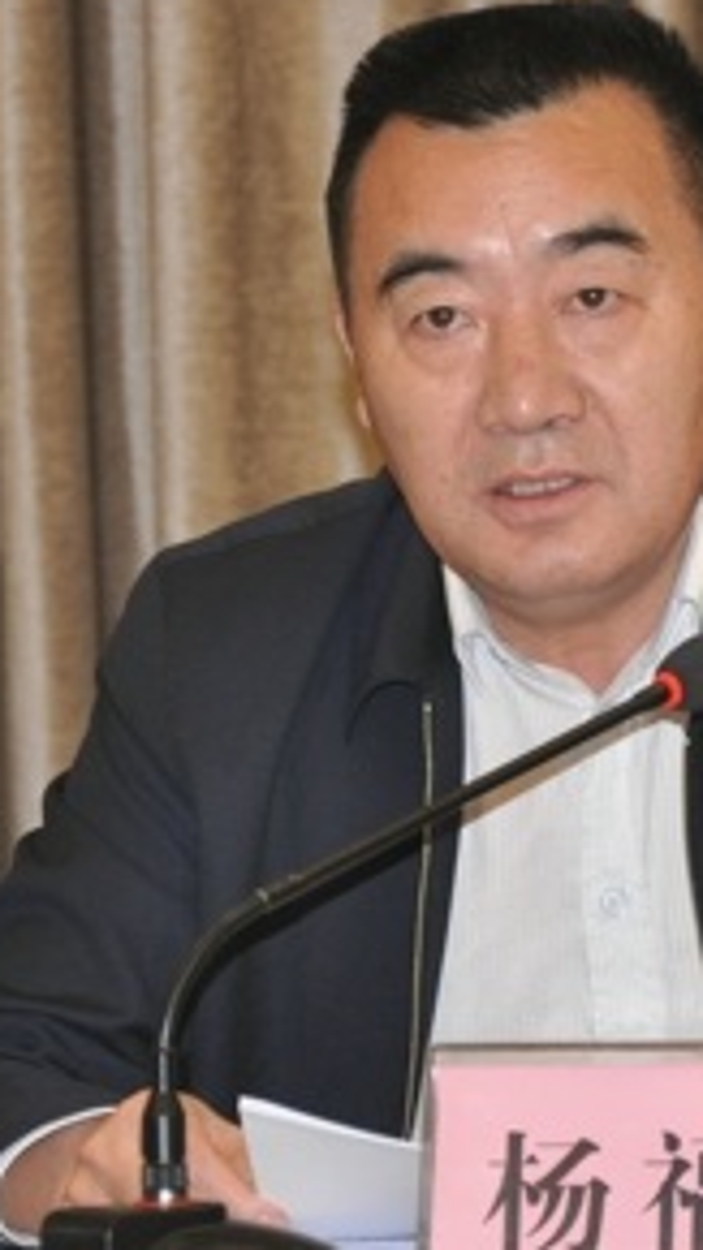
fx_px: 8621
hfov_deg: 4.7
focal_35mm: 260
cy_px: 595
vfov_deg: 8.3
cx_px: 634
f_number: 5.3
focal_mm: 80
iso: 800
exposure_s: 1/60
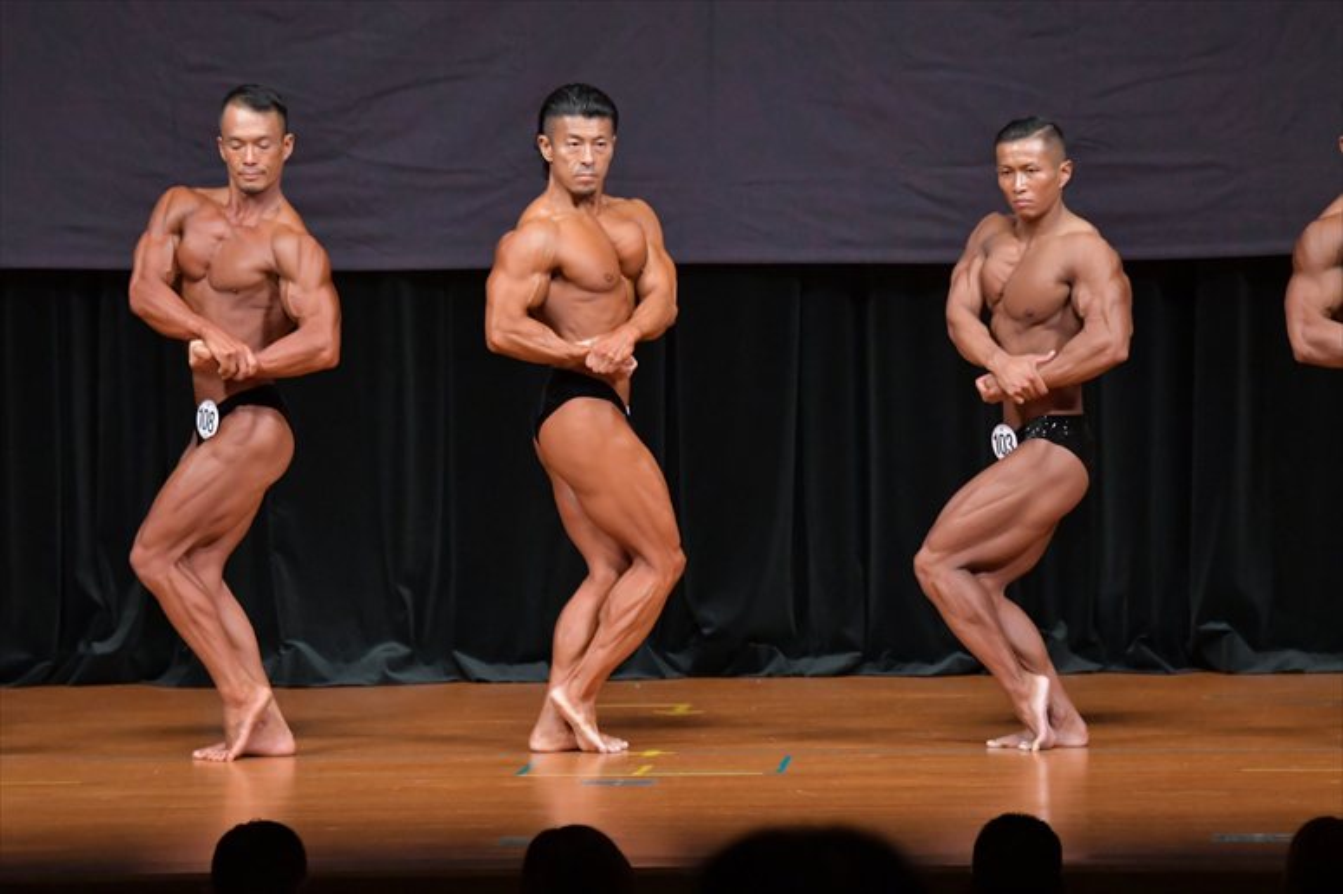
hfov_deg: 7.6
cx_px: 672
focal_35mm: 270
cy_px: 447
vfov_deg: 5.1
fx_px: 10068
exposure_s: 1/400
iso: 5000
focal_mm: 180
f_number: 5.6
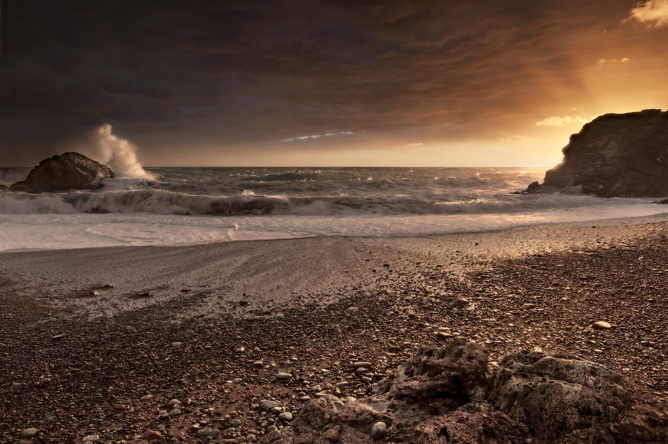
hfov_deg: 81.3
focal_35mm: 21
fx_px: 389
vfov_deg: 59.4
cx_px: 334
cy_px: 222
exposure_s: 1/15
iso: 100
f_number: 8
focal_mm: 14
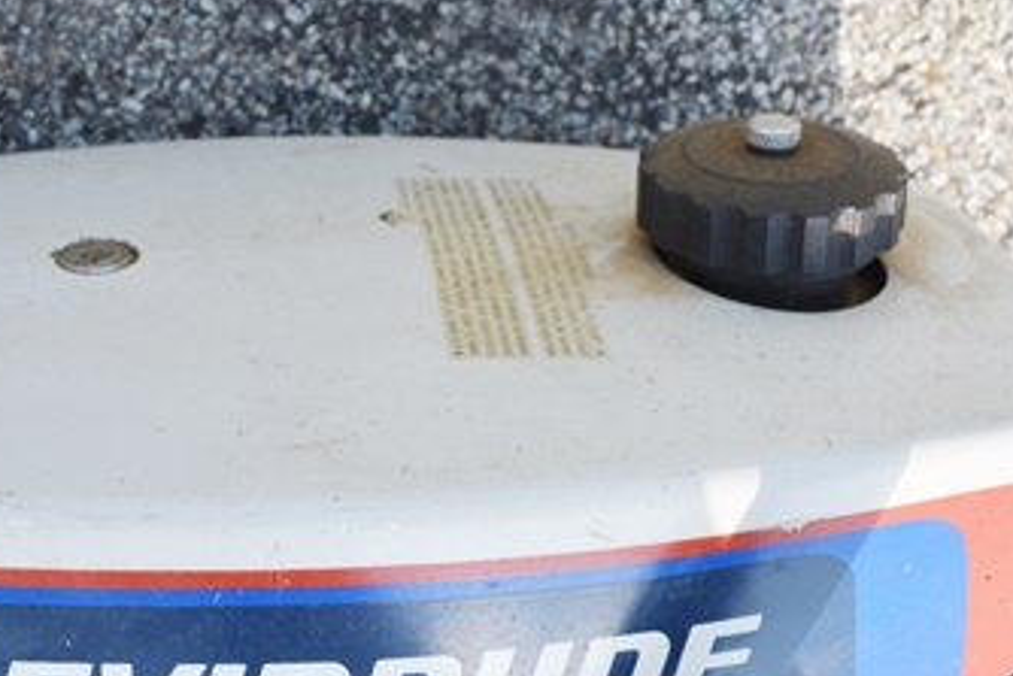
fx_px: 1970
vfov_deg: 19.5
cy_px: 364
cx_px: 428
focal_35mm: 70
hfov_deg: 28.8
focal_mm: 26
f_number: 8
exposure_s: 1/250
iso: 200
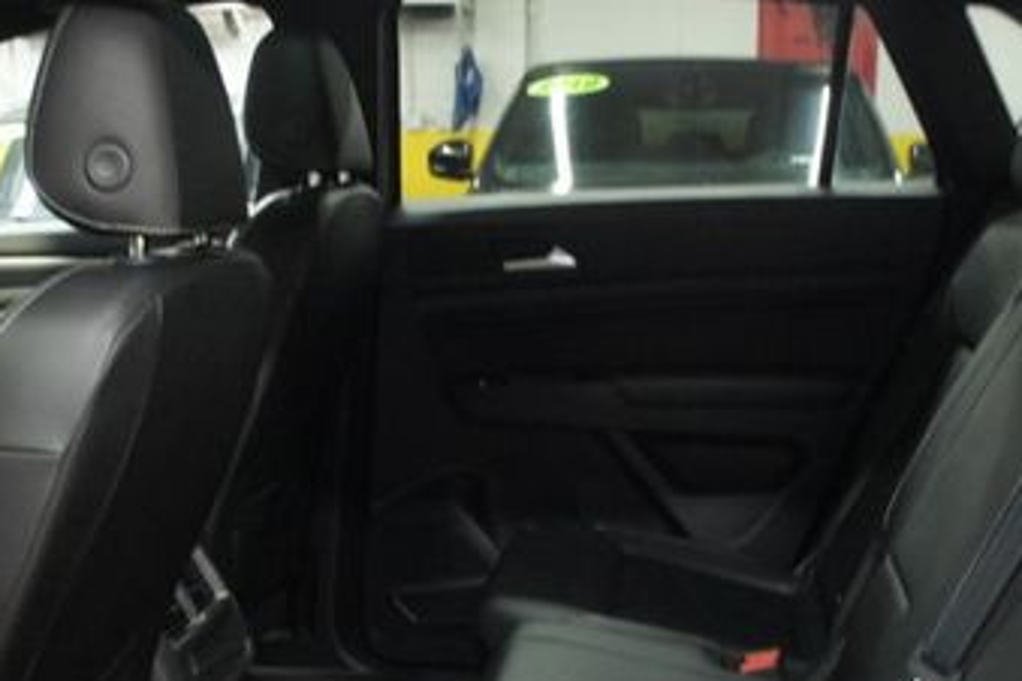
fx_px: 1448
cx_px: 503
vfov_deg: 26.2
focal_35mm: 51
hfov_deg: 38.9
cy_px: 497
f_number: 3.5
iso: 1600
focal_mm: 18
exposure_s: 1/30
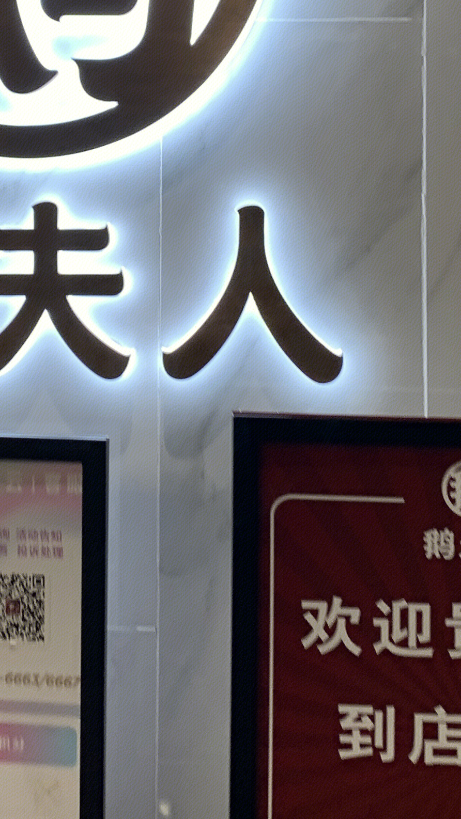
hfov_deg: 16.6
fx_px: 1565
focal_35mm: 72
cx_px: 75
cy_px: 149
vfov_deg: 28.6
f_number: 1.8
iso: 64
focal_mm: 4.25
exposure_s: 1/50
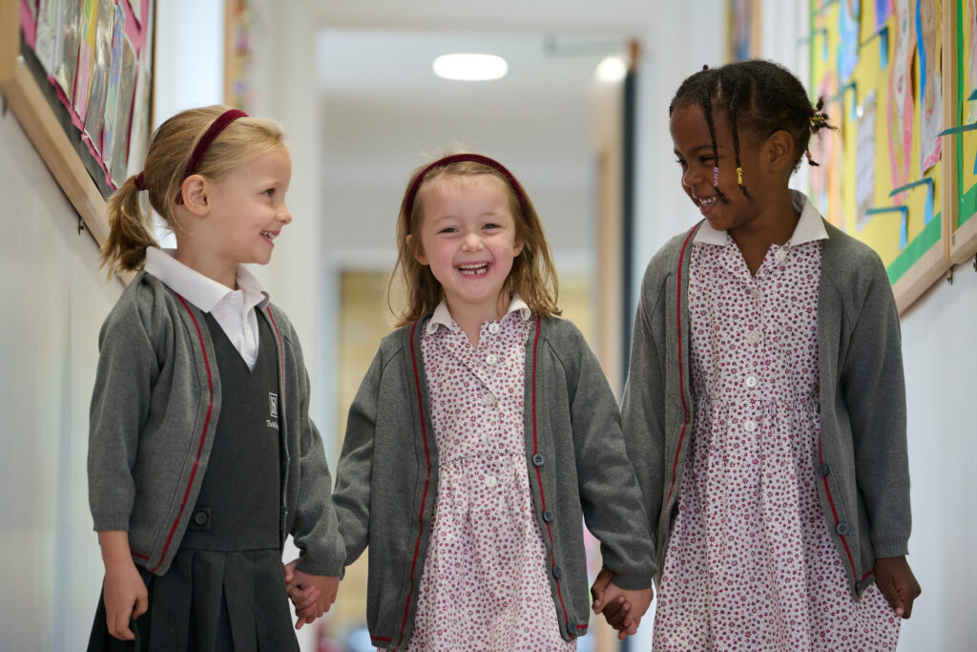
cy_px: 326
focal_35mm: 160
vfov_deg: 8.6
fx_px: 4343
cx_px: 488
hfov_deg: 12.8
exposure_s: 1/320
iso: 3200
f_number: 3.5
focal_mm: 160
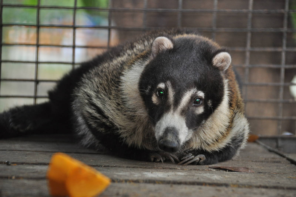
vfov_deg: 5.5
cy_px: 98
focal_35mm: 248
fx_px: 2033
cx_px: 148
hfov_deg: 8.3
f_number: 5.6
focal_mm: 165
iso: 800
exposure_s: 1/60
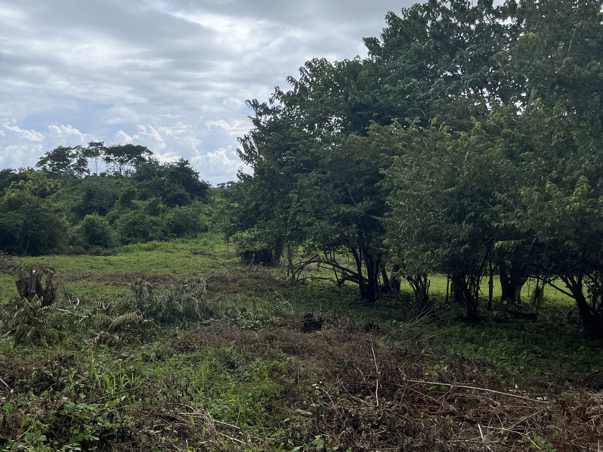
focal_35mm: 36
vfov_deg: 39.6
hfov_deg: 50.2
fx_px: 627
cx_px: 188
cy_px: 236
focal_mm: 5.1
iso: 50
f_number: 1.6
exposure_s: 1/4016
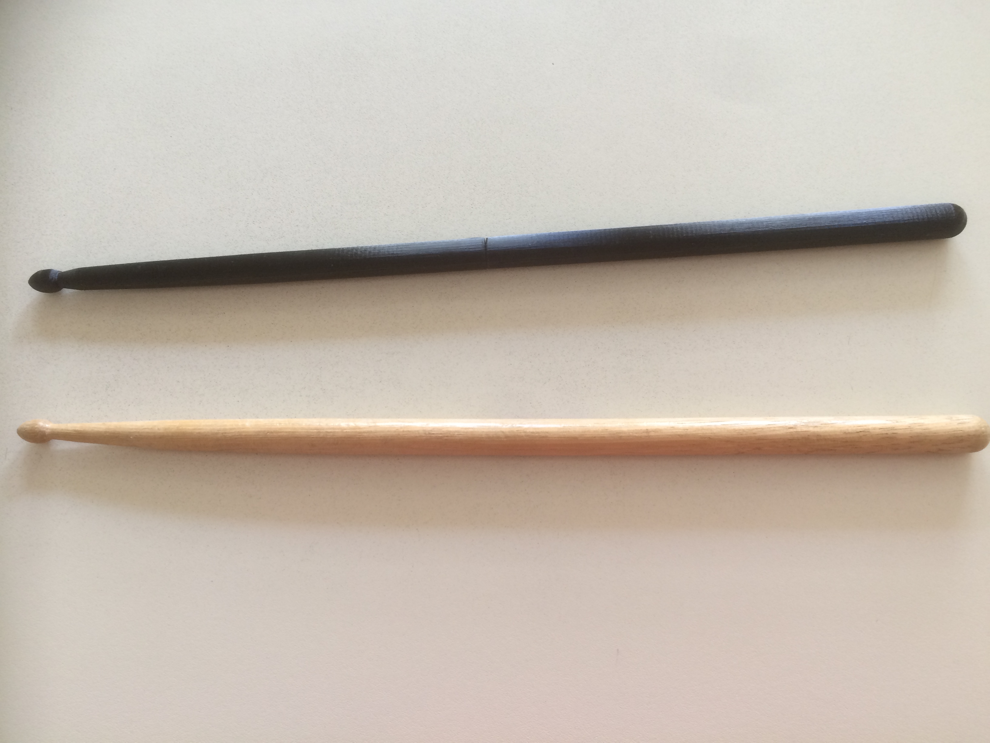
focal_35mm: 29
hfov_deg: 61.7
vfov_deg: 48.2
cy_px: 372
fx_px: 829
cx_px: 495
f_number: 2.2
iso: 64
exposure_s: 1/30
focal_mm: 4.15
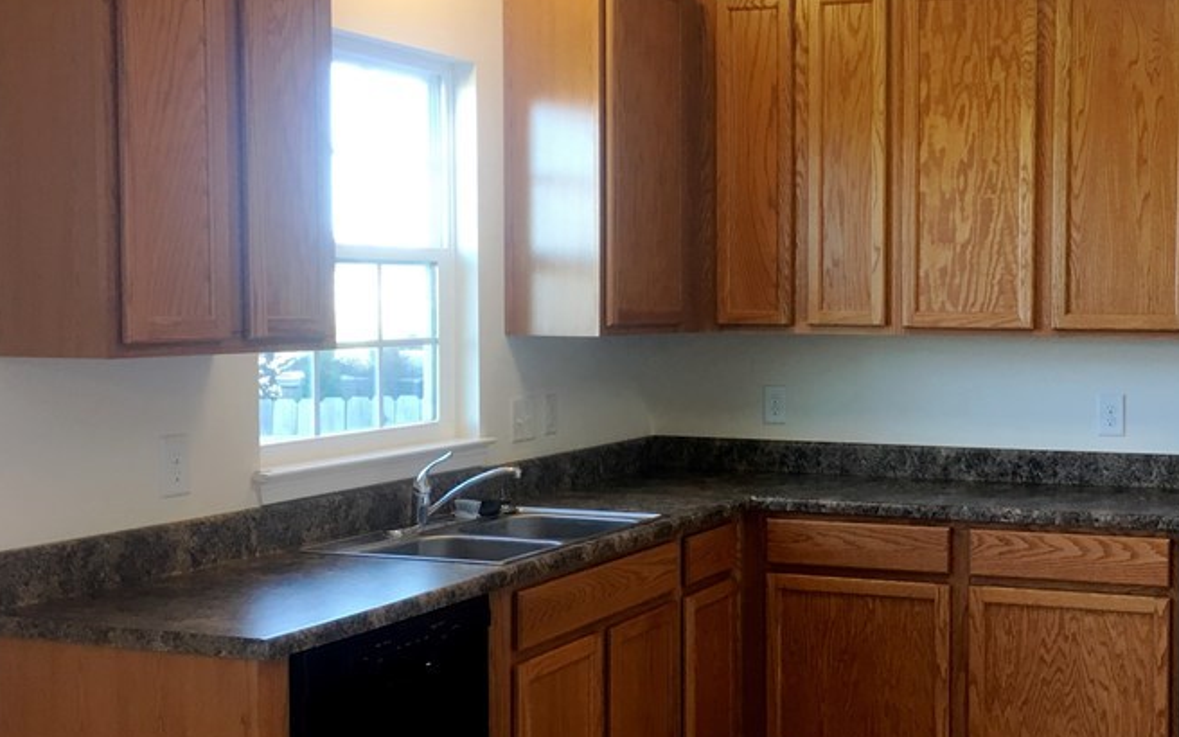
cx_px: 886
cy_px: 386
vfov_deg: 26.9
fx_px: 1542
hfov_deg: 40.6
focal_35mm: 48
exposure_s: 1/15
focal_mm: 4.15
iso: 25
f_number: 2.2
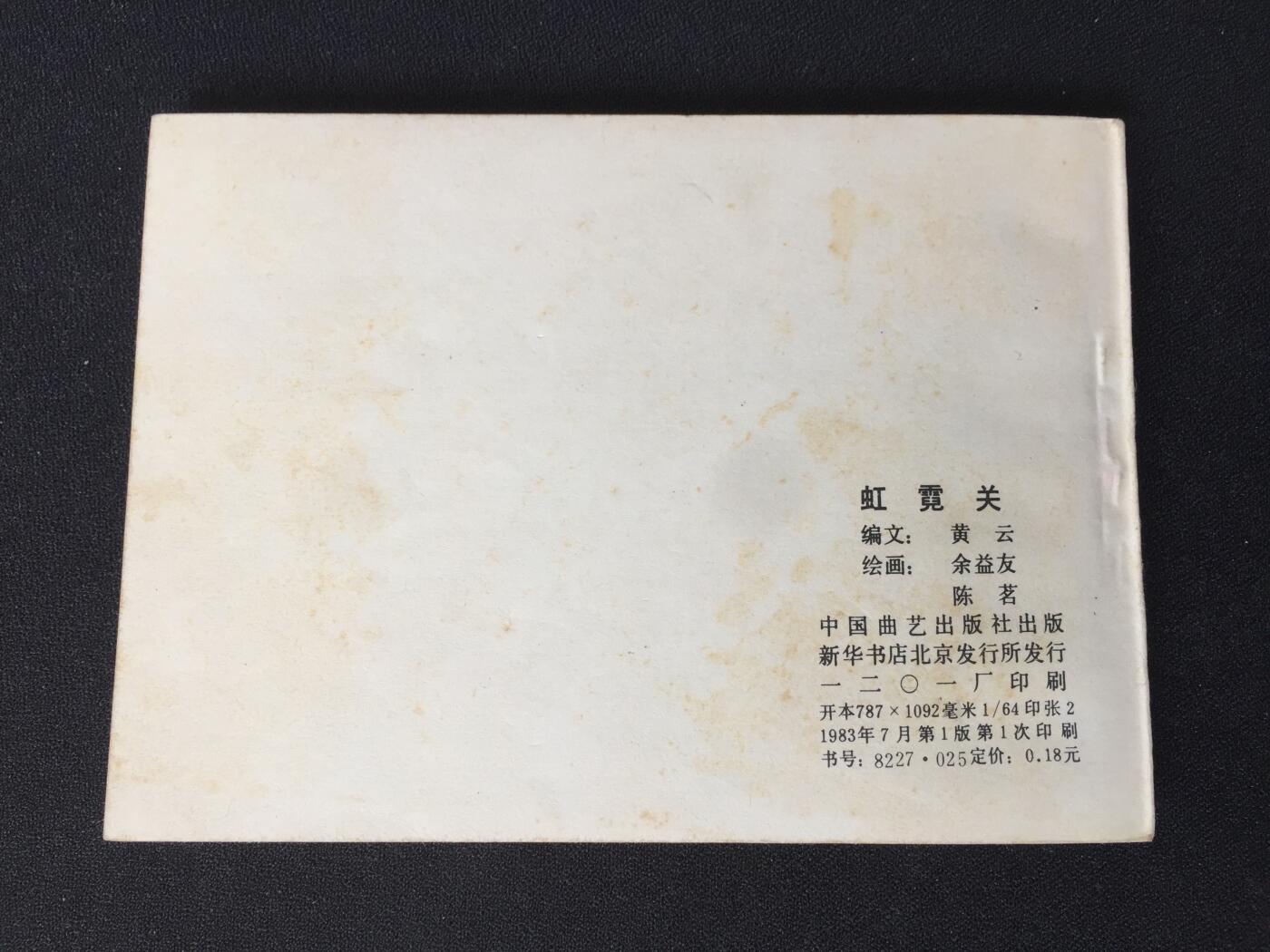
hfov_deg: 61.7
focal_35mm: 29
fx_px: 1064
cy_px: 476
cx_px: 635
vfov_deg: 48.2
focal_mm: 4.15
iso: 50
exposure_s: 1/100
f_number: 2.2
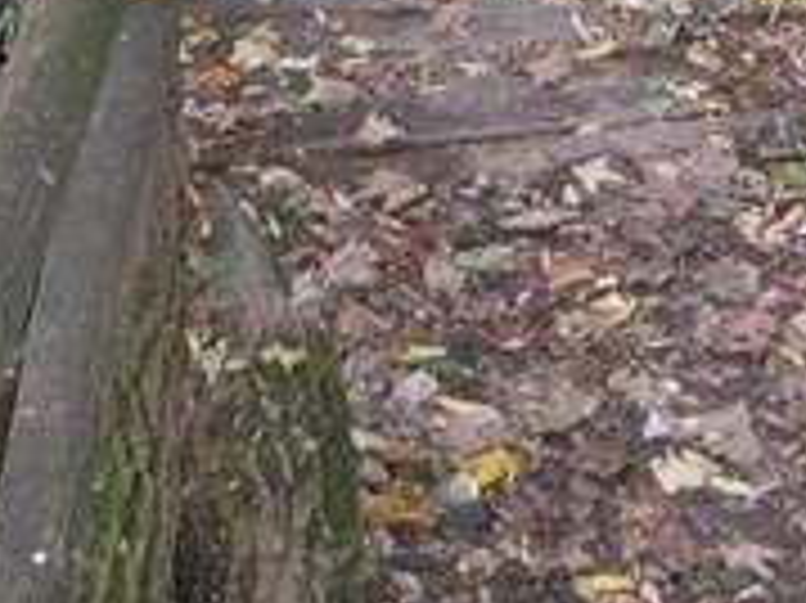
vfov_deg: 10.3
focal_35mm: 136
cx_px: 338
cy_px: -464
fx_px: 3165
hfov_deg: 14.5
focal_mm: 6.2
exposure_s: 1/60
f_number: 2.7
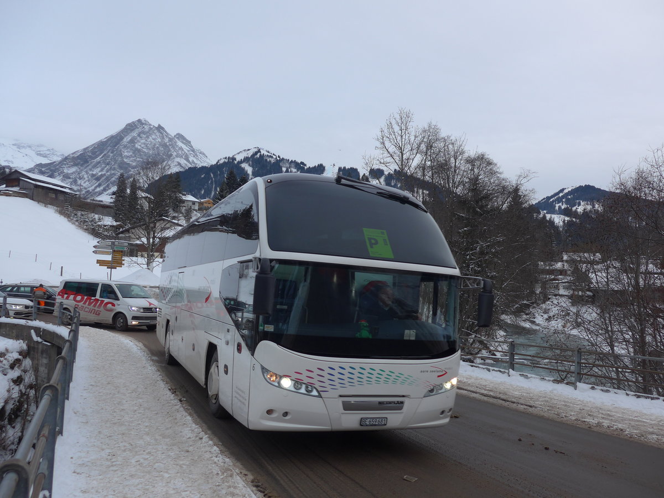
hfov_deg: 61.7
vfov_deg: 48.2
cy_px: 249
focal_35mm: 29
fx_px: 556
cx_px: 332
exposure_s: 1/200
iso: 80
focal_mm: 6
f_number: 2.8
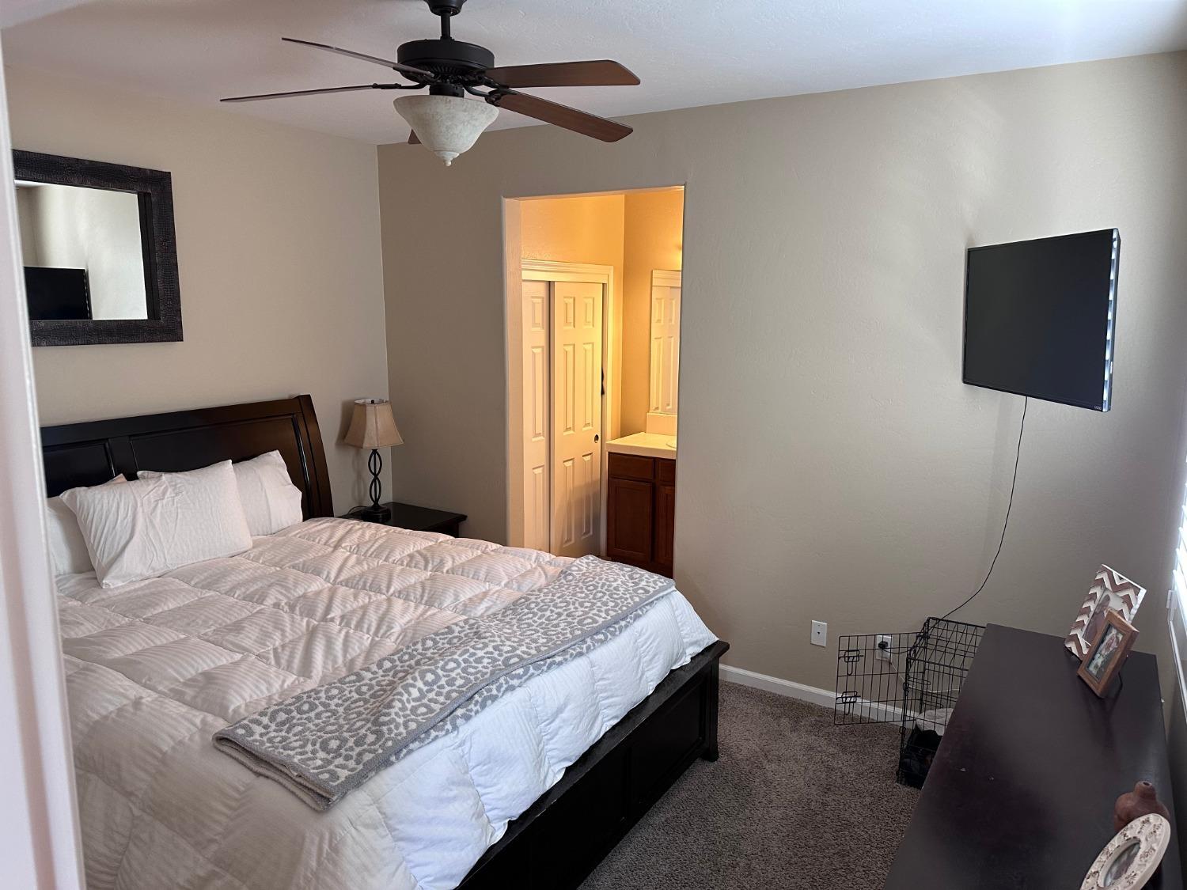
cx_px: 594
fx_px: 823
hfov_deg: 71.6
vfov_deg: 56.8
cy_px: 445
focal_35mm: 24
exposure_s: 1/120
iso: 200
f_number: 1.78
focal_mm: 6.86
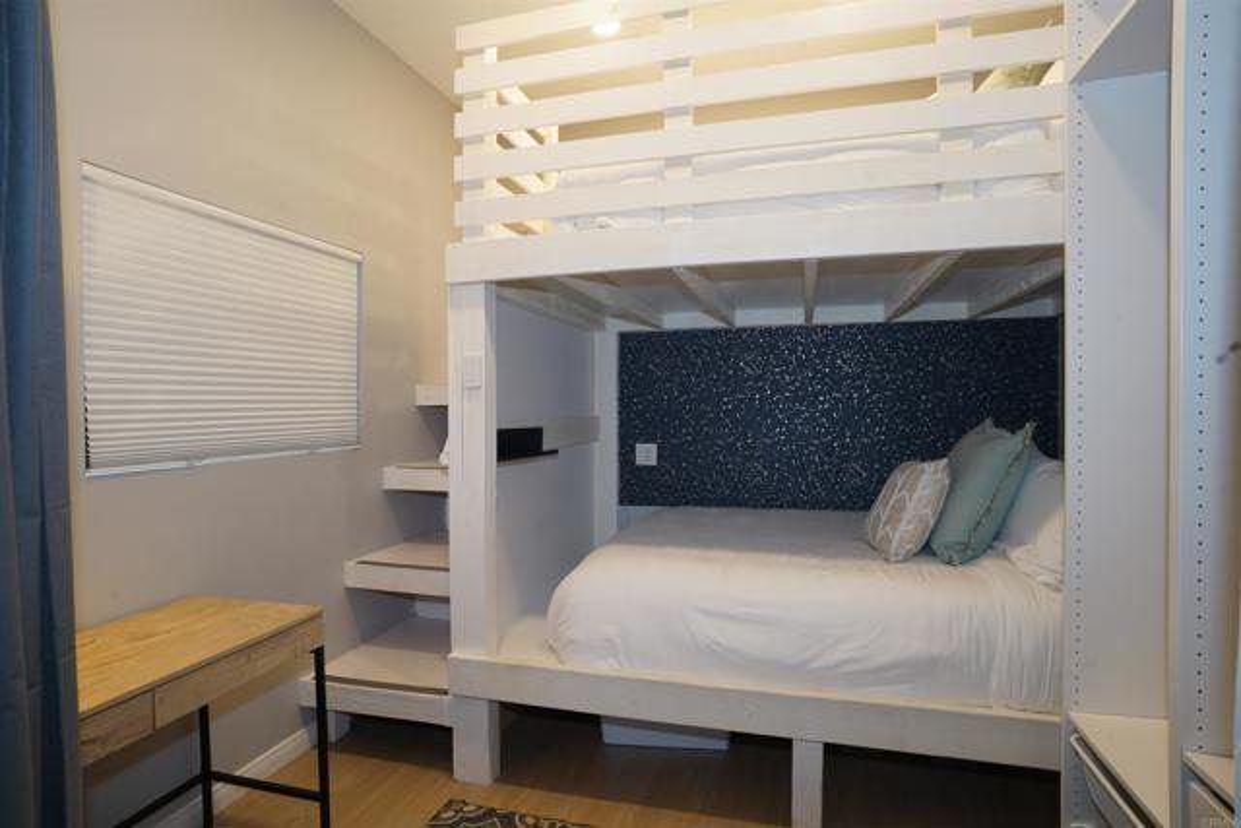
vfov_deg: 67.4
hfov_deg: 90.0
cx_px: 620
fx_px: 621
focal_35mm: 18
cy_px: 414
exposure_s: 1/2.5
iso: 200
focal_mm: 18
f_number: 11
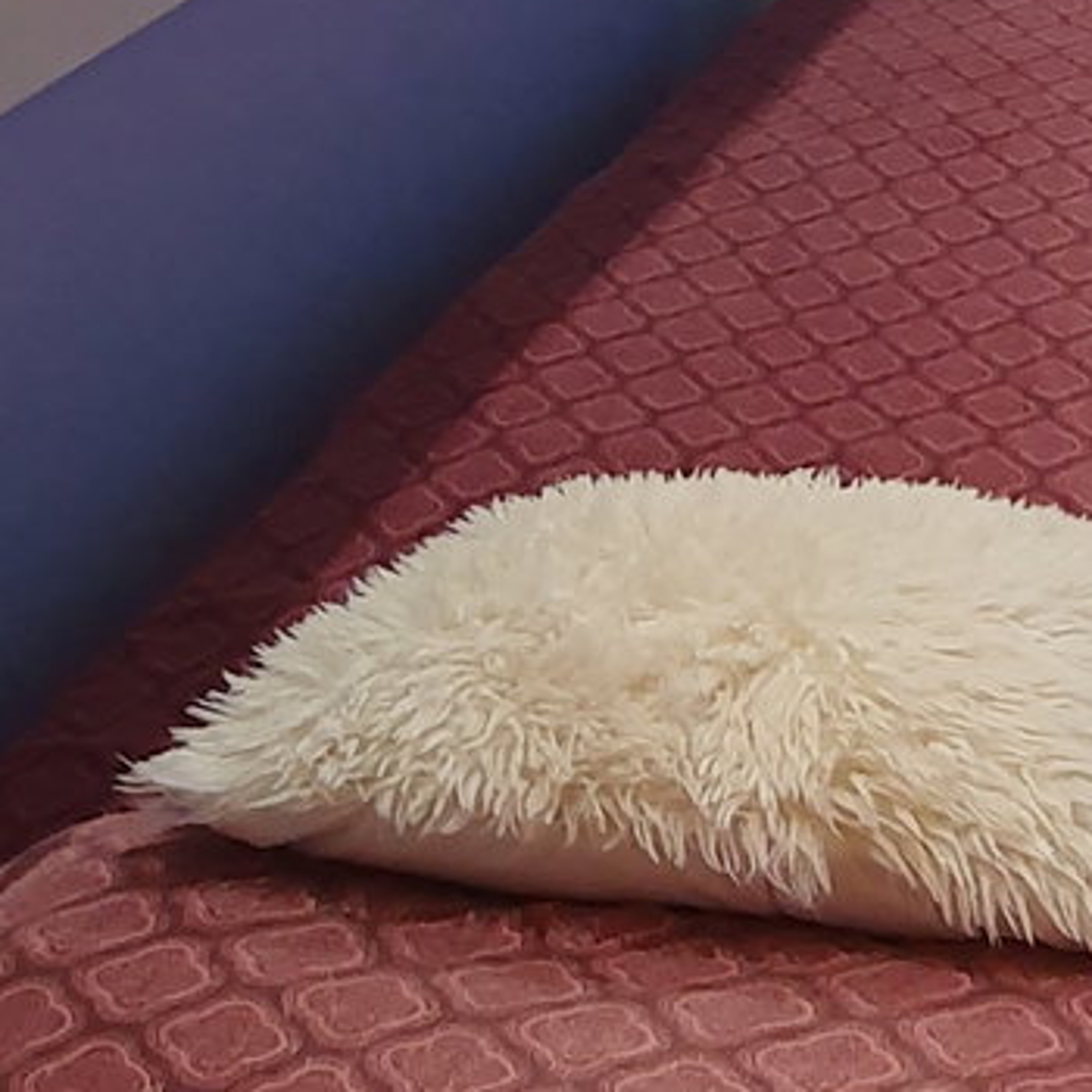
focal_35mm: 70
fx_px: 2498
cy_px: 61
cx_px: 874
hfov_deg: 24.3
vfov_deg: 23.8
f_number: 2.2
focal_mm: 1.8
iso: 250
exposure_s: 1/50
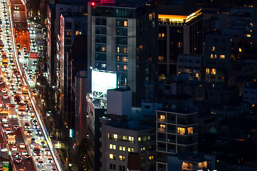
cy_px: -226
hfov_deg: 4.0
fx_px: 3621
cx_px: -220
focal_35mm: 507
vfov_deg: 2.7
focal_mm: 105
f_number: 2.8
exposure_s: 1/13
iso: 800
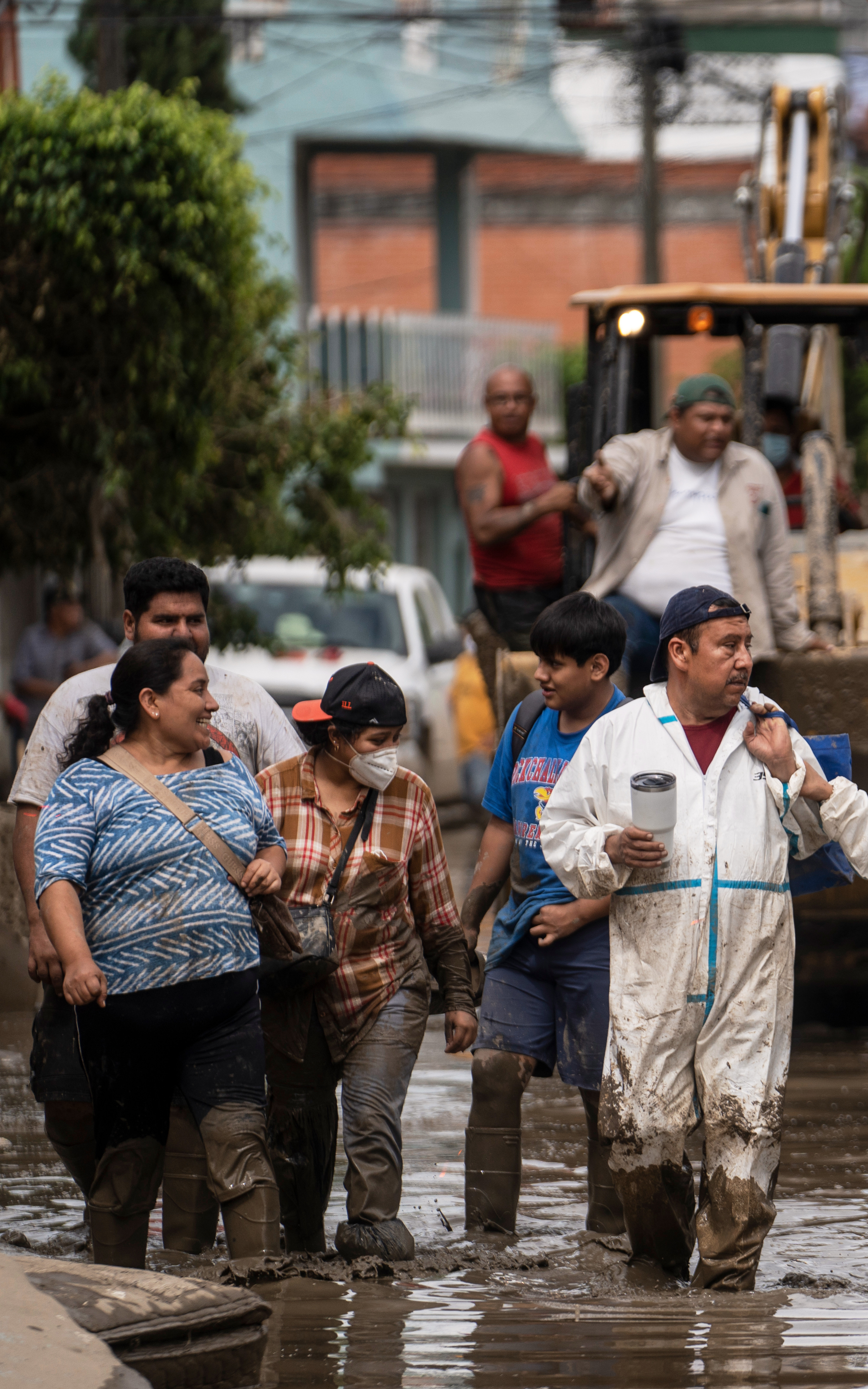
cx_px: 941
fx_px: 10484
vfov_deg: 7.6
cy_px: 694
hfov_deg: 4.7
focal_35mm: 277
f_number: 2.8
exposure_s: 1/2500
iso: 100
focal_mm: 181
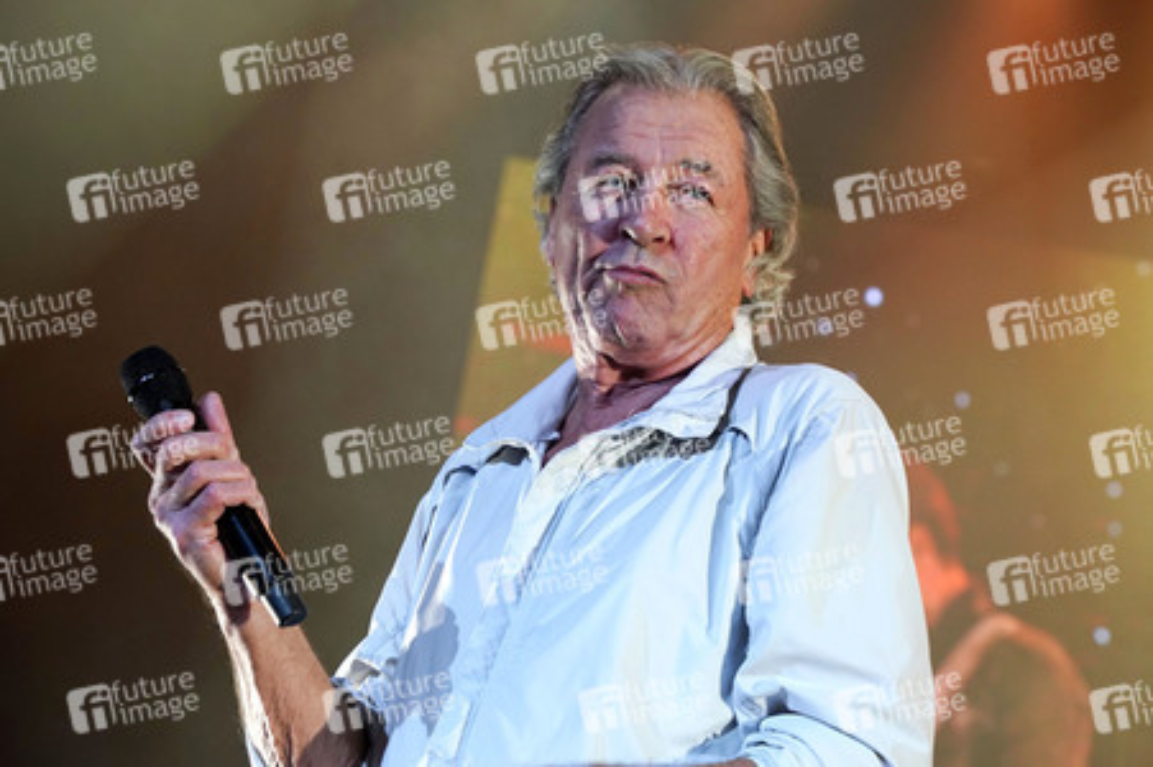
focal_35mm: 88
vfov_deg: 15.5
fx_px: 2816
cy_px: 384
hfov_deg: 23.1
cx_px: 576
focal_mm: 88
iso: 1600
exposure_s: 1/320
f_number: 5.6
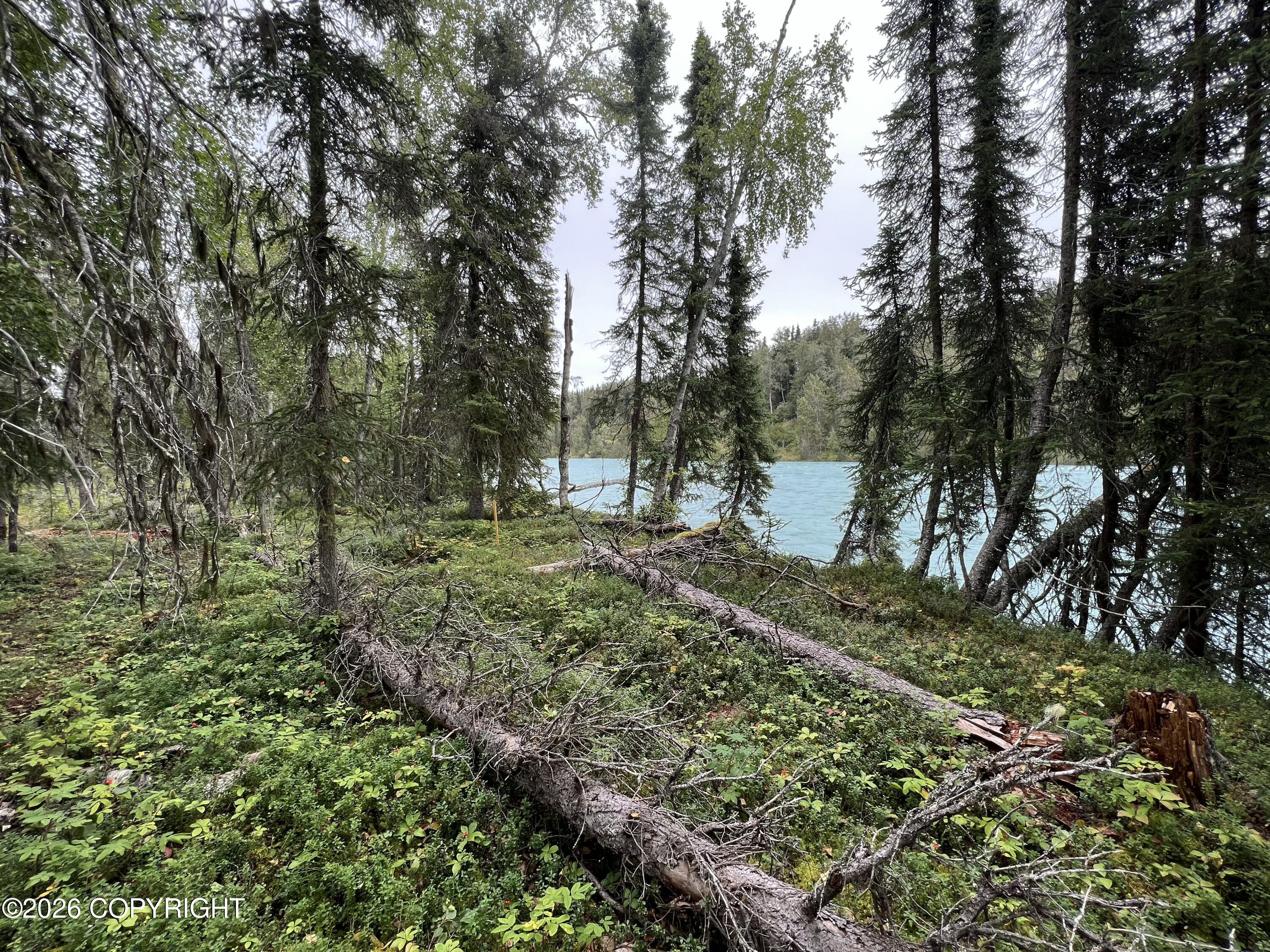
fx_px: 477
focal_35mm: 13
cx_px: 635
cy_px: 476
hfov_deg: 106.2
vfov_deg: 89.9
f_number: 1.8
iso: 32
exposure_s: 1/202
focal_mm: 1.57
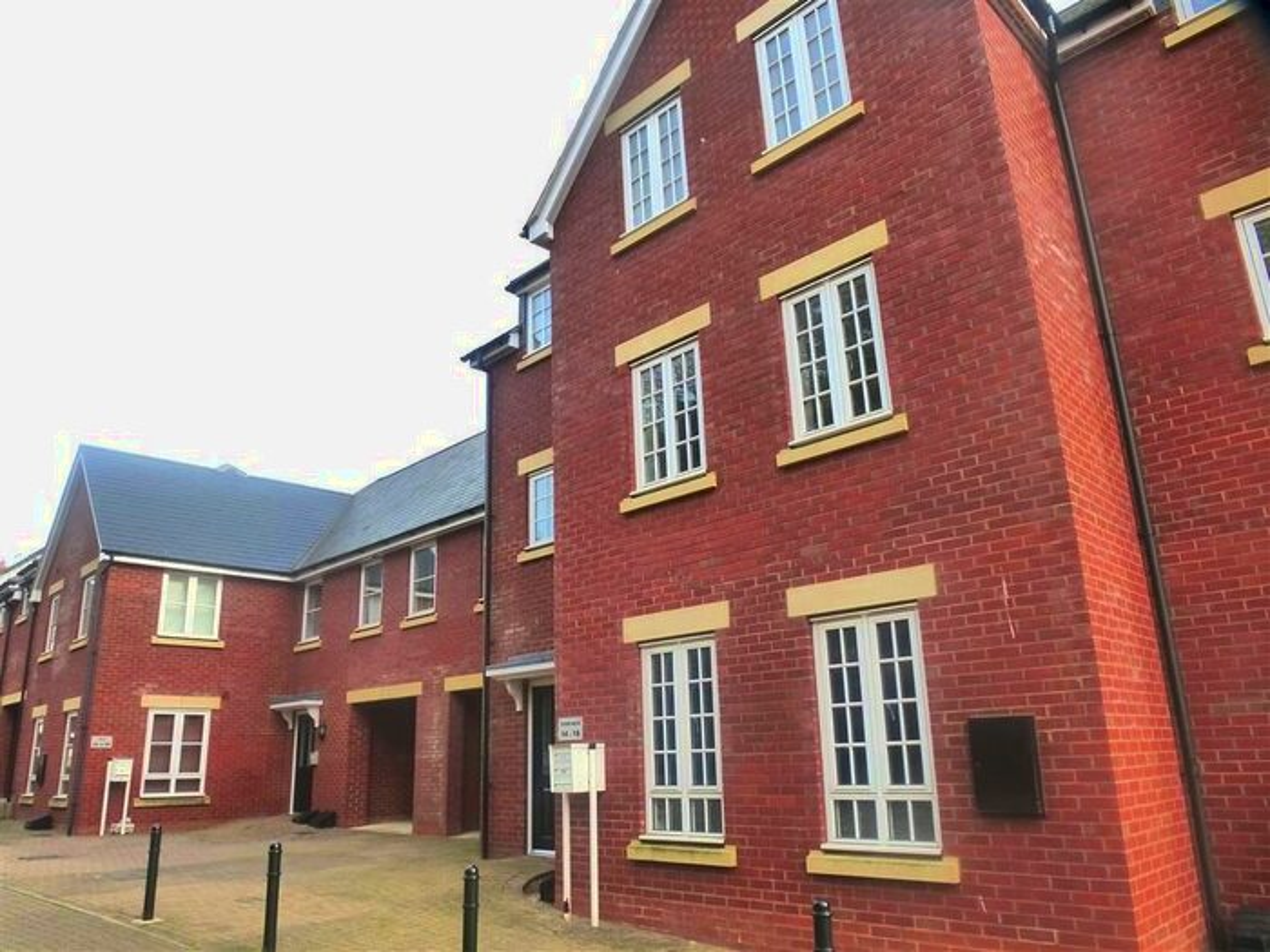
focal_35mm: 24
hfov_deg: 71.6
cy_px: 476
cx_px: 635
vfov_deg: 56.8
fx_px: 881
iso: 250
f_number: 4
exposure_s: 1/200
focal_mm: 4.3
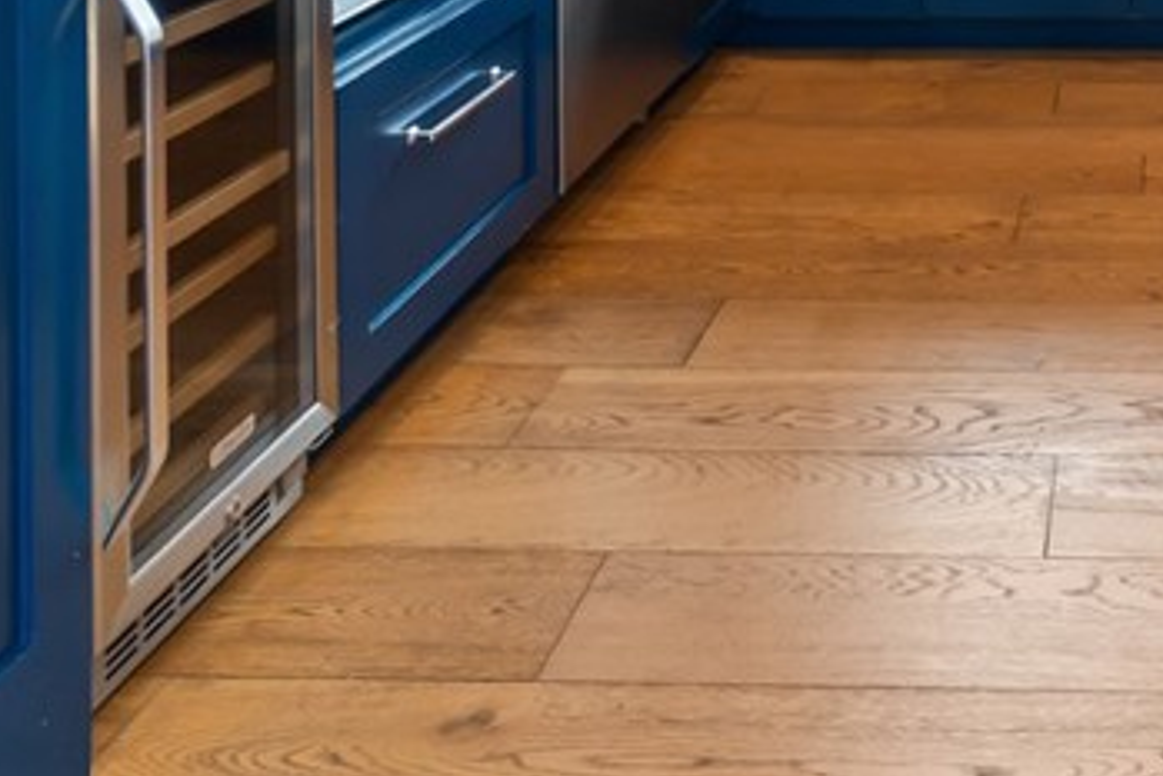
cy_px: -348
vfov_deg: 24.6
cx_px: 1146
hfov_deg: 39.5
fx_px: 1422
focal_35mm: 44
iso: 400
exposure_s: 1/10
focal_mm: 10
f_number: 8
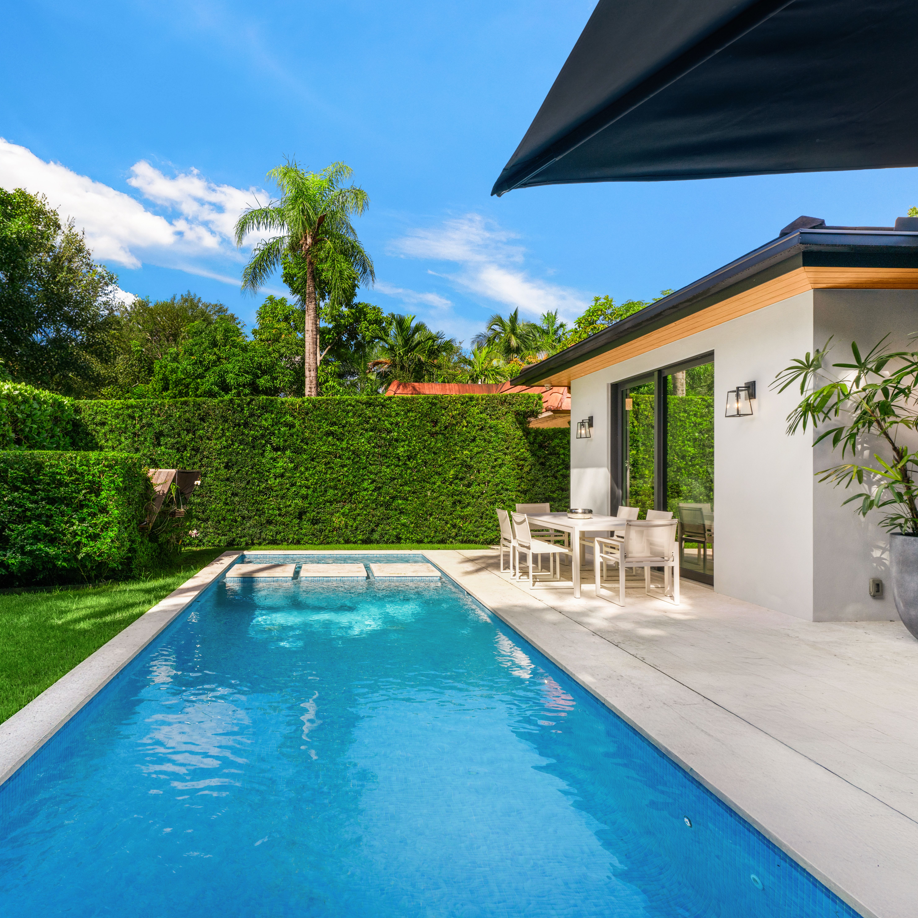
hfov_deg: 76.2
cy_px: 481
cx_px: 339
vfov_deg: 77.6
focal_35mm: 19
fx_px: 570
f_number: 10
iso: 100
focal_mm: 14
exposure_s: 1/250
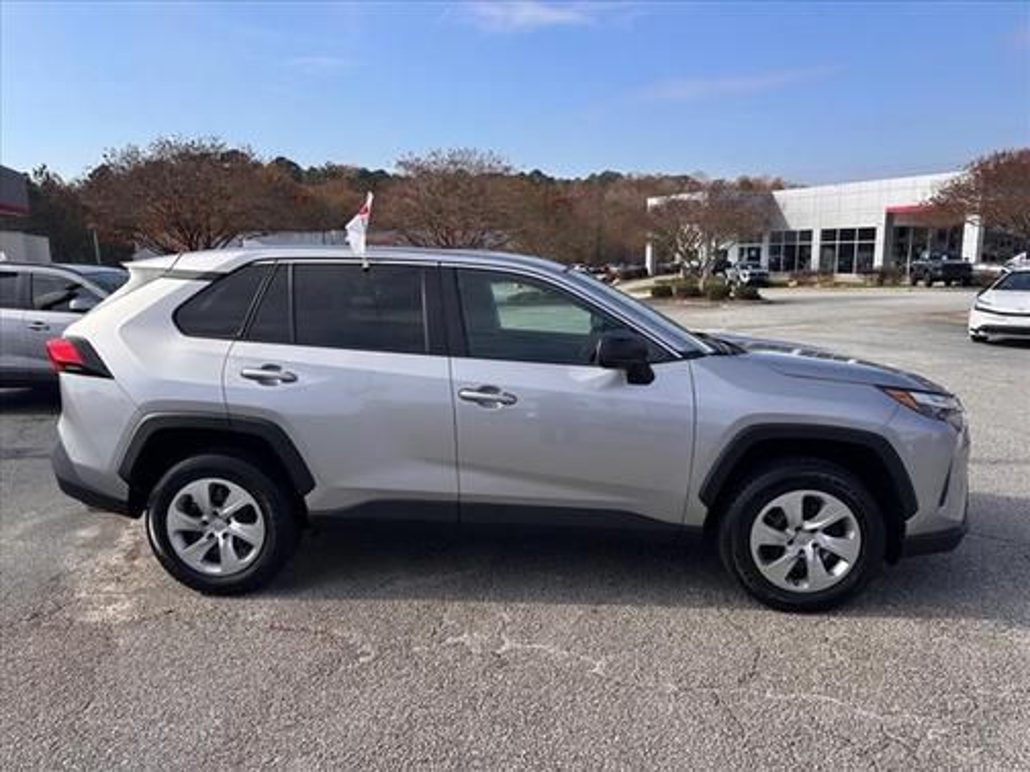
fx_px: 714
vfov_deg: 56.8
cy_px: 386
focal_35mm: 24
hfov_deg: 71.6
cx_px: 515
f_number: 1.78
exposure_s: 1/4016
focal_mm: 6.86
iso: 80
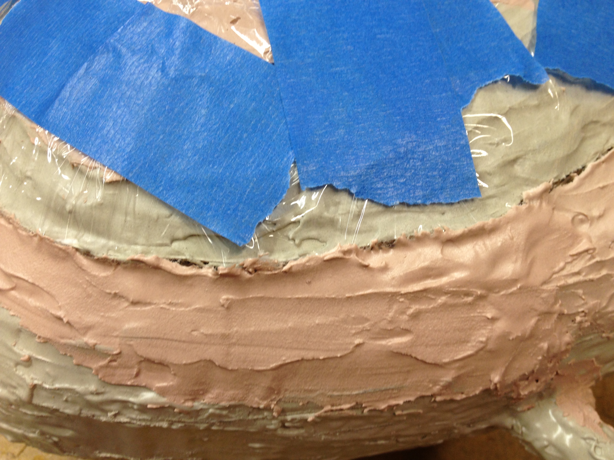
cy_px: 230
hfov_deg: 52.6
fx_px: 621
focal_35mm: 35
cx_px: 307
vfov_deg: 40.7
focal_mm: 4.28
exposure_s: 1/20
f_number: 2.4
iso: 64
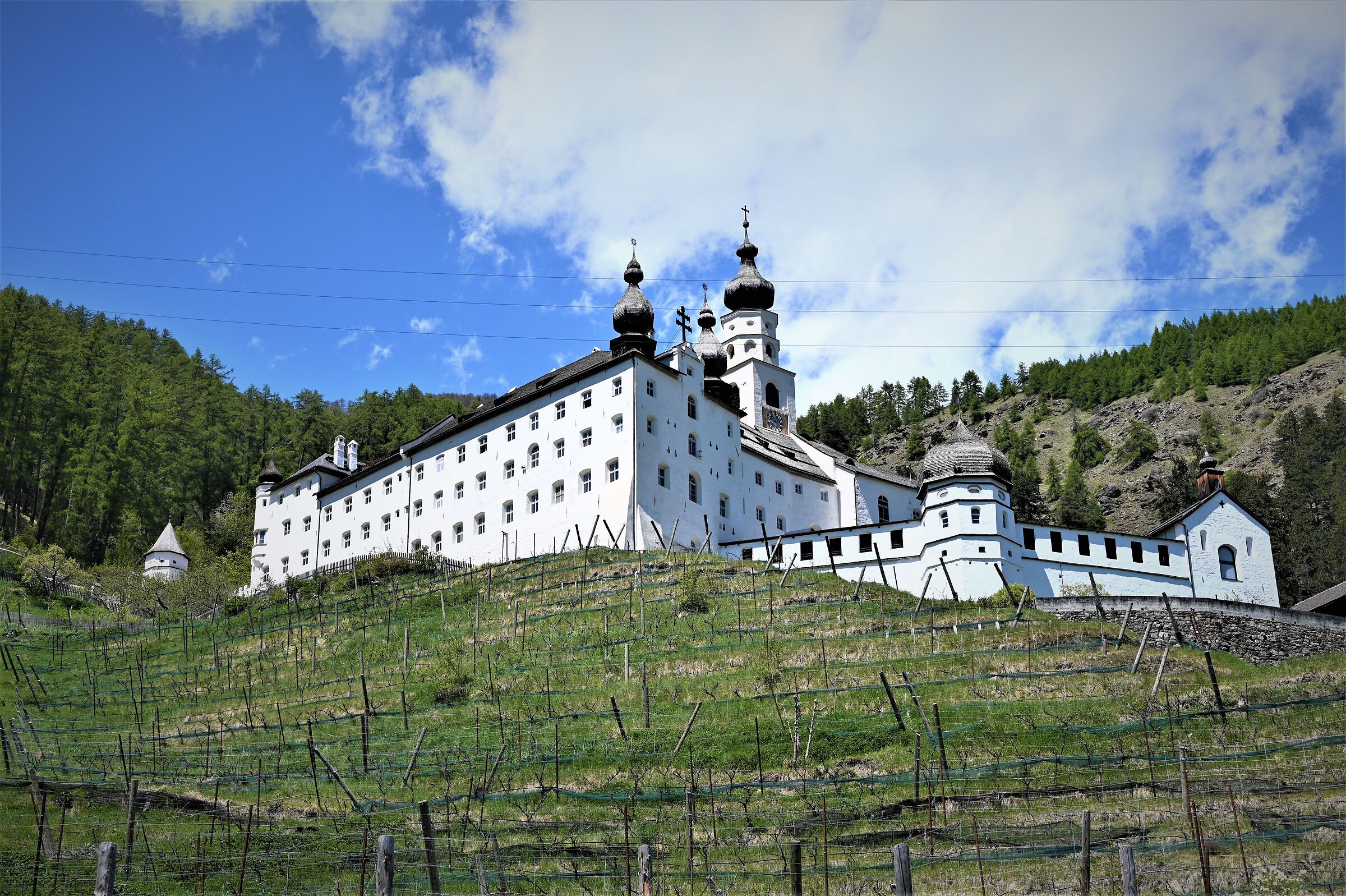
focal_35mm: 50
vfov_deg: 27.0
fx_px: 1868
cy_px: 448
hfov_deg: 39.6
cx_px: 673
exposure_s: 1/500
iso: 100
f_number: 8
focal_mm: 50
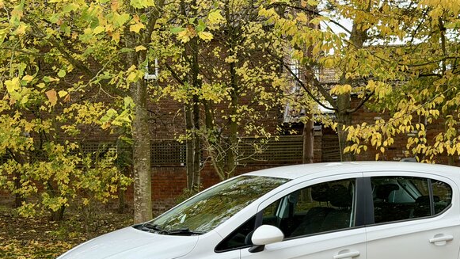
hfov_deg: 29.2
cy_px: 236
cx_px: 287
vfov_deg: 16.5
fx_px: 878
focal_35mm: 72
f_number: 1.78
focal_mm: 6.76
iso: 64
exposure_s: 1/320
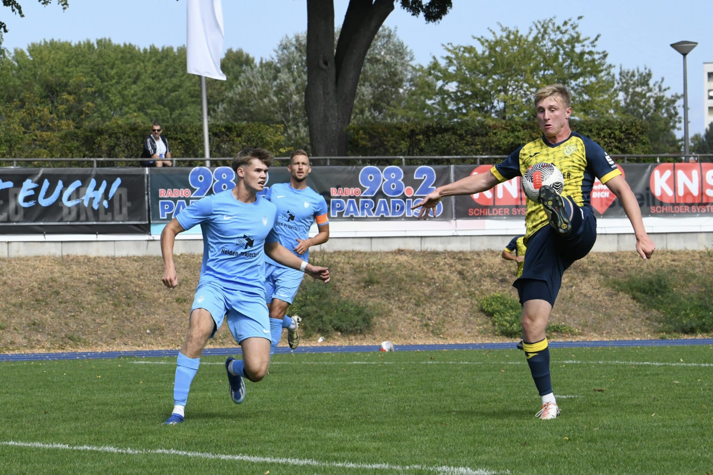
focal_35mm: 165
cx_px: 356
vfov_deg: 8.3
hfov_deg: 12.5
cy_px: 238
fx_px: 3267
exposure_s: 1/1600
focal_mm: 165
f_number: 14
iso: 2000
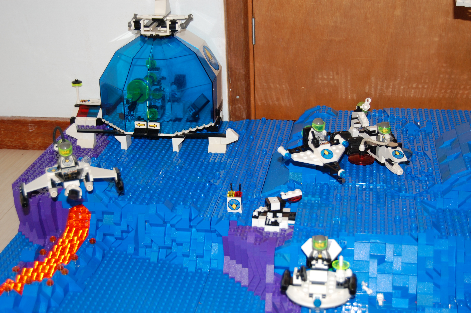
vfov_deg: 22.6
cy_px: 156
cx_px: 236
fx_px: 784
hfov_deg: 33.4
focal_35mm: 60
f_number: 5
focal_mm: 40
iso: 400
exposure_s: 1/60
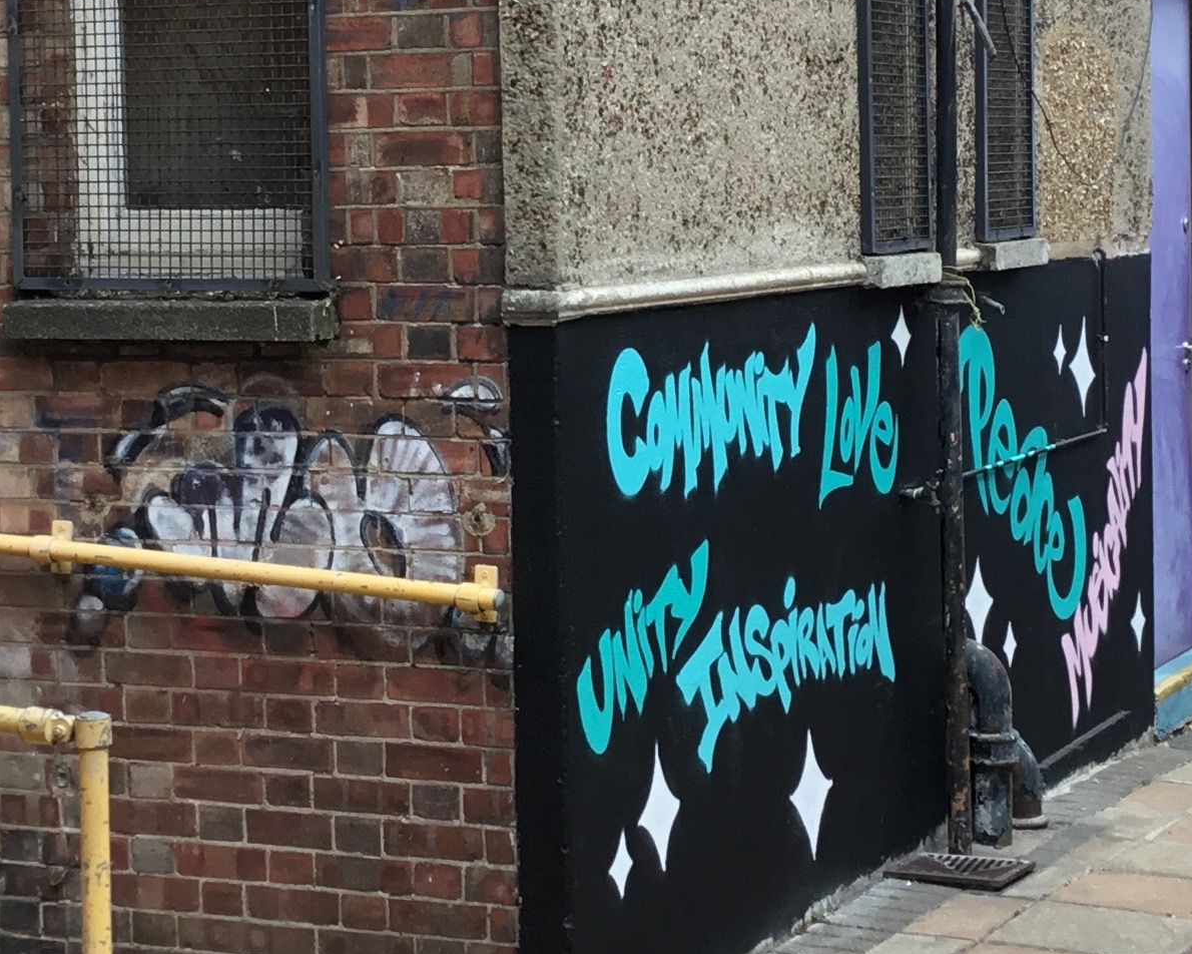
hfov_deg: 23.0
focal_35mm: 83
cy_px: 299
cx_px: 607
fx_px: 2928
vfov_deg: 18.4
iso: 25
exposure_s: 1/111
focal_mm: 3.3
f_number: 2.4
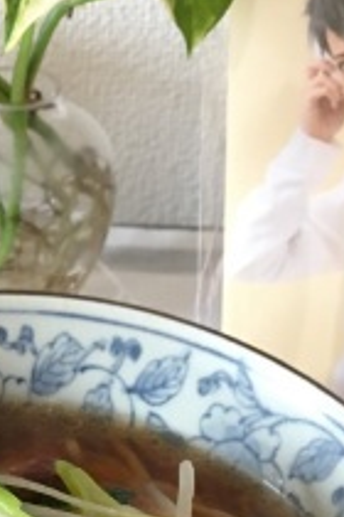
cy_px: 401
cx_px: -34
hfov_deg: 15.5
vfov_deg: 23.4
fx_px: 1233
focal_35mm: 86
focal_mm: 4.15
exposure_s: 1/30
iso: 125
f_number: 2.2
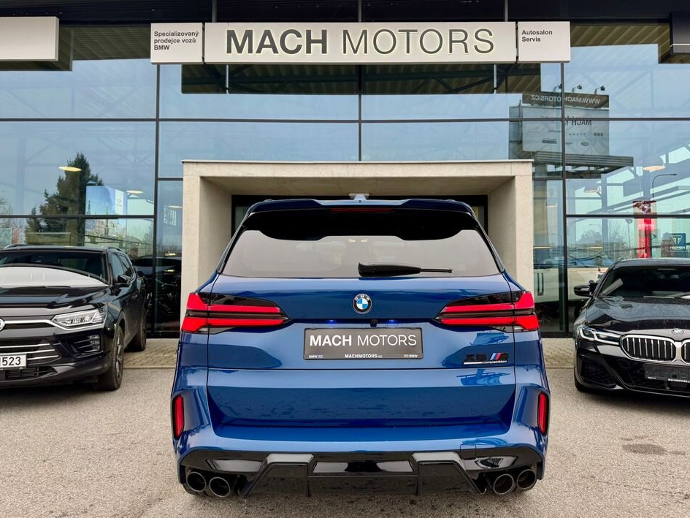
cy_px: 242
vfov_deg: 53.0
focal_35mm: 26
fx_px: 518
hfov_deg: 67.3
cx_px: 360
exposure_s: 1/101
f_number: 1.78
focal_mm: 6.76
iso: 80
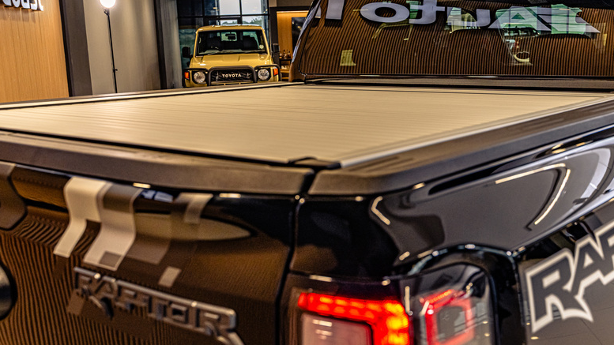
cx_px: 356
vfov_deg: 29.2
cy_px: 160
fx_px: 662
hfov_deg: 49.5
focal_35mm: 41
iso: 800
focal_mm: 29.5
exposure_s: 1/160
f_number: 4.5
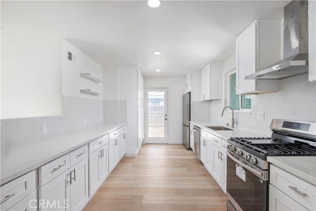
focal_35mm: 19
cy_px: 106
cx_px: 158
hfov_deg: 86.9
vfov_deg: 64.6
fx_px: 167
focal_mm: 19
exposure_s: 1/400
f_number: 5.6
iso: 400
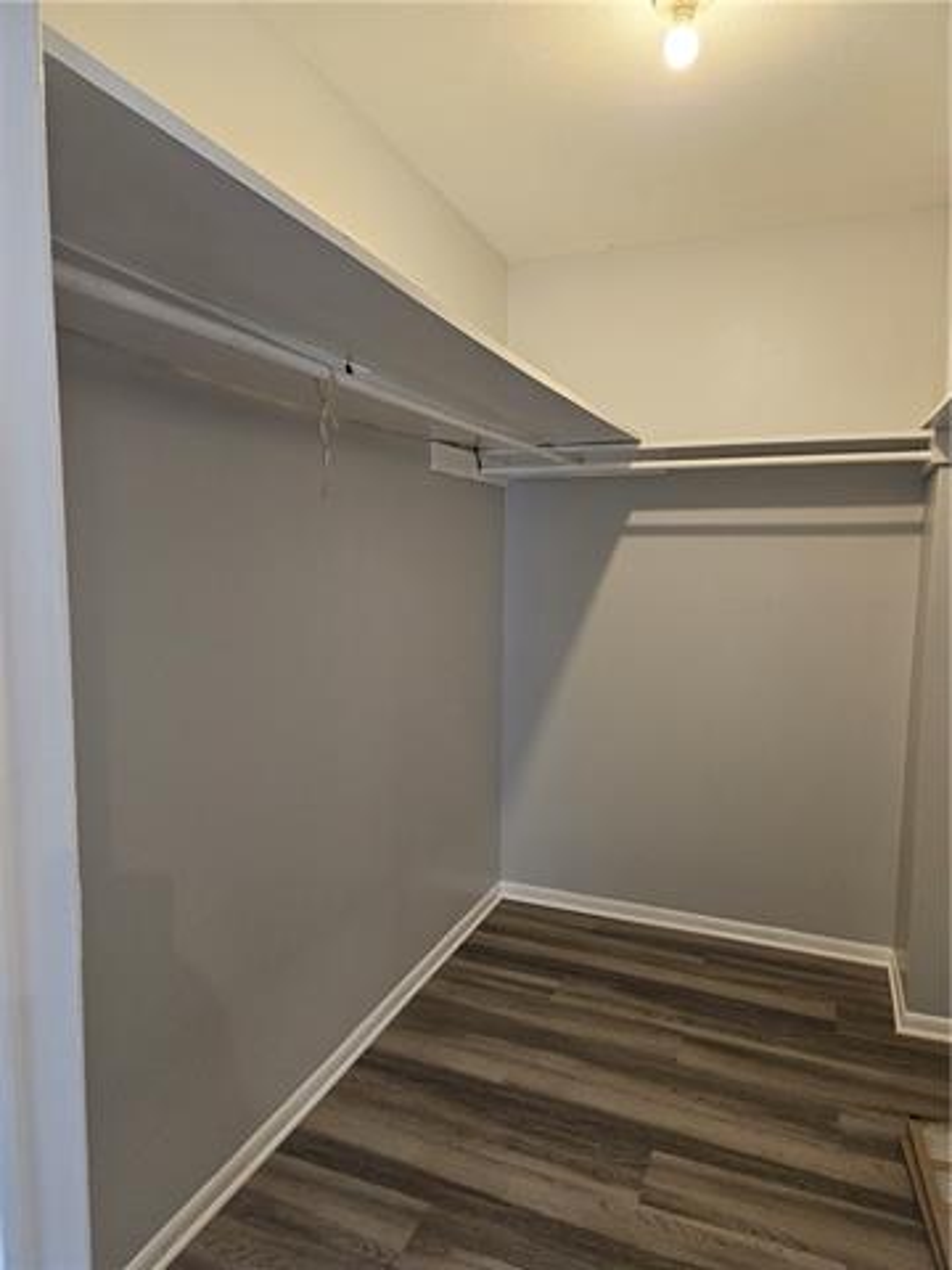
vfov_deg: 73.9
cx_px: 476
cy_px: 635
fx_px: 843
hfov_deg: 58.9
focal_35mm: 23
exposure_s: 1/120
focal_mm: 5.4
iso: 500
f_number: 1.8
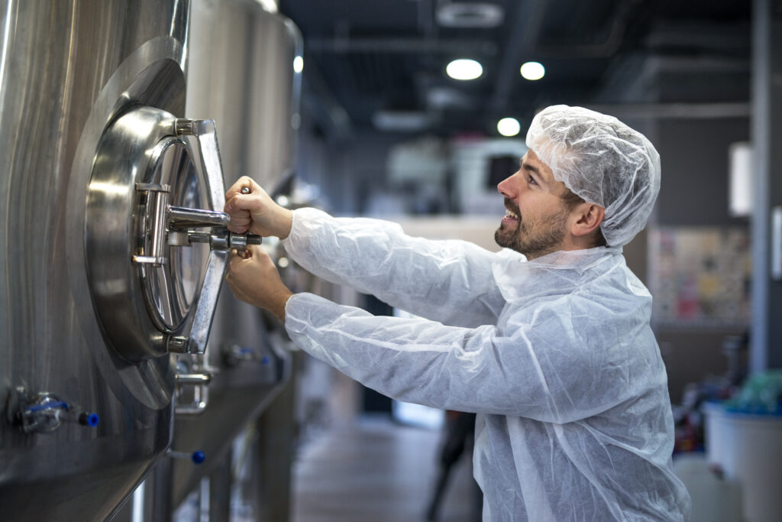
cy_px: 261
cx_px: 391
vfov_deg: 27.0
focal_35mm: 50
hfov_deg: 39.6
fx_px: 1086
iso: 500
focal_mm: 50
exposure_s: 1/400
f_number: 1.6
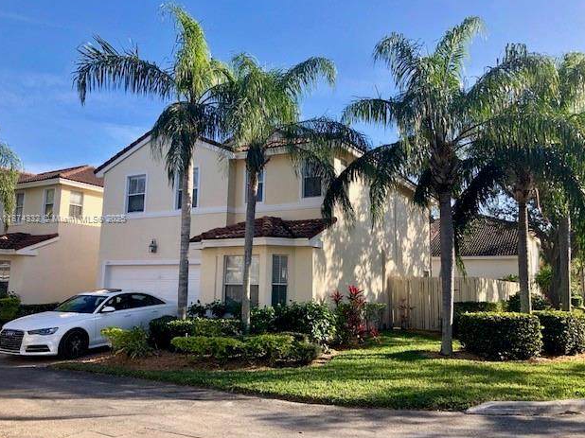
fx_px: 490
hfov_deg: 61.7
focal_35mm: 29
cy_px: 219
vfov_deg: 48.2
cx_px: 297
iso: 20
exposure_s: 1/684
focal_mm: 3.99
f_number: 1.8
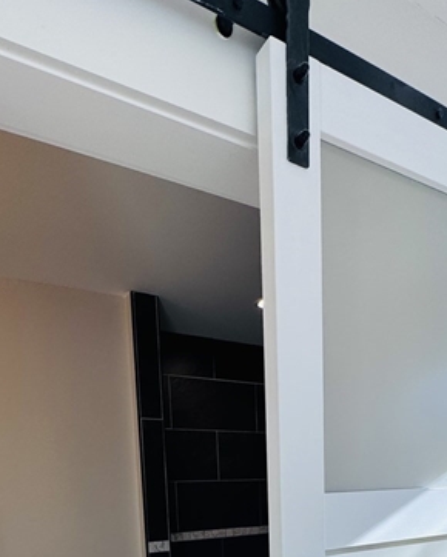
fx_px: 479
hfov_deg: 49.9
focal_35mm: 29
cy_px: 565
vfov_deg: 48.8
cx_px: 203
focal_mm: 2.22
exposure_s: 1/120
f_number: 2.2
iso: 50
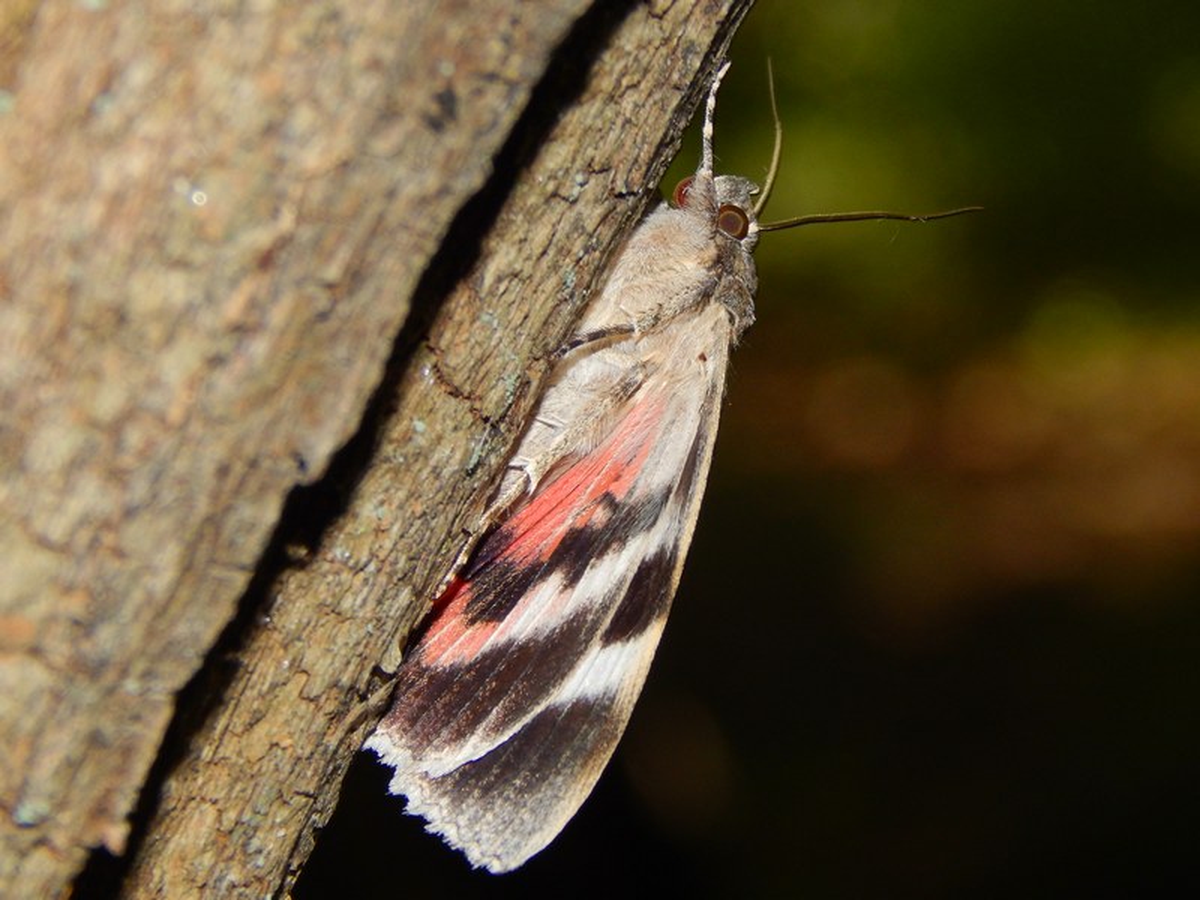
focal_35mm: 209
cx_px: 600
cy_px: 450
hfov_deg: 9.5
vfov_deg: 7.1
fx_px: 7245
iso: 200
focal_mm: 37.1
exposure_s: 1/30
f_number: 10.9
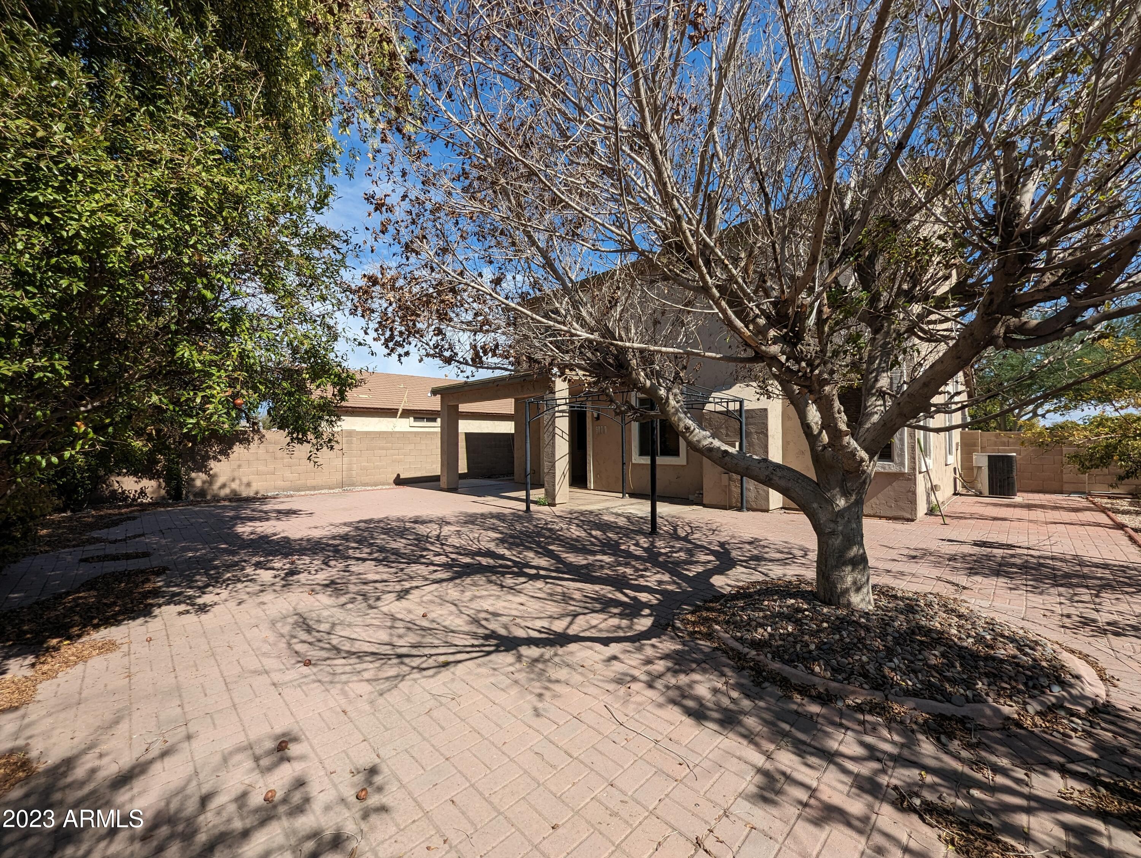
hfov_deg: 106.1
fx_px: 429
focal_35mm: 13
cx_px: 570
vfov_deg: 90.0
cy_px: 429
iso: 44
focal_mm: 1.95
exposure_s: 1/1575
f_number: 2.2
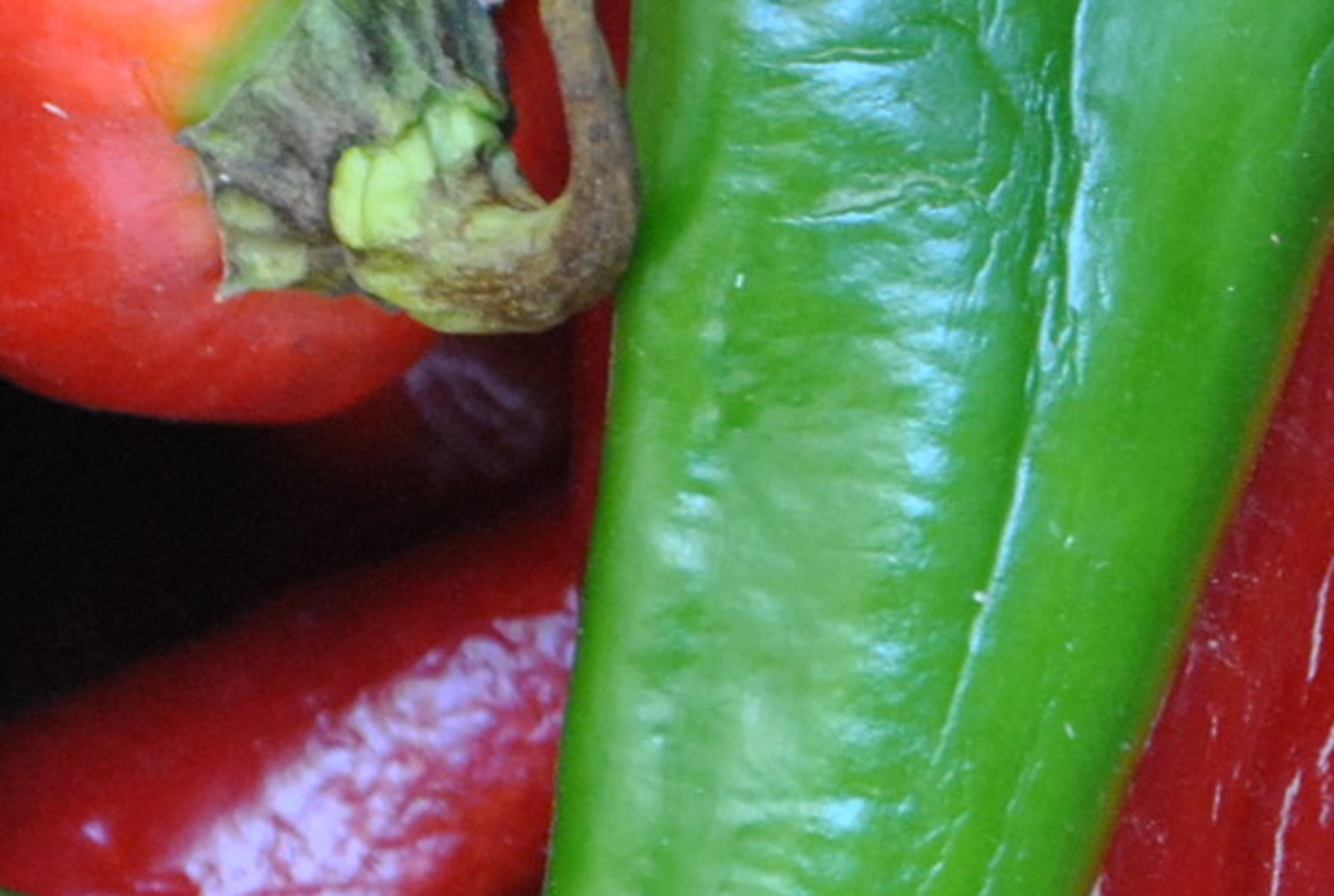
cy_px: 647
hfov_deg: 6.3
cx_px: 793
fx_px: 12109
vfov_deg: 4.2
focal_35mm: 326
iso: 640
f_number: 5.6
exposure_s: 1/30
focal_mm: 55
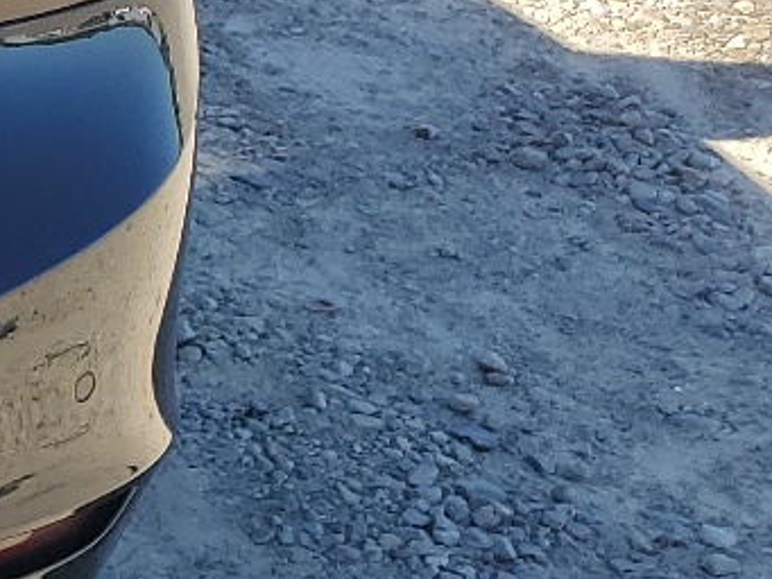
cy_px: 93
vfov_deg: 12.1
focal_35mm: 122
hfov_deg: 12.8
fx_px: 2722
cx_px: -1035
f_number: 1.5
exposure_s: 1/1000
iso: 50
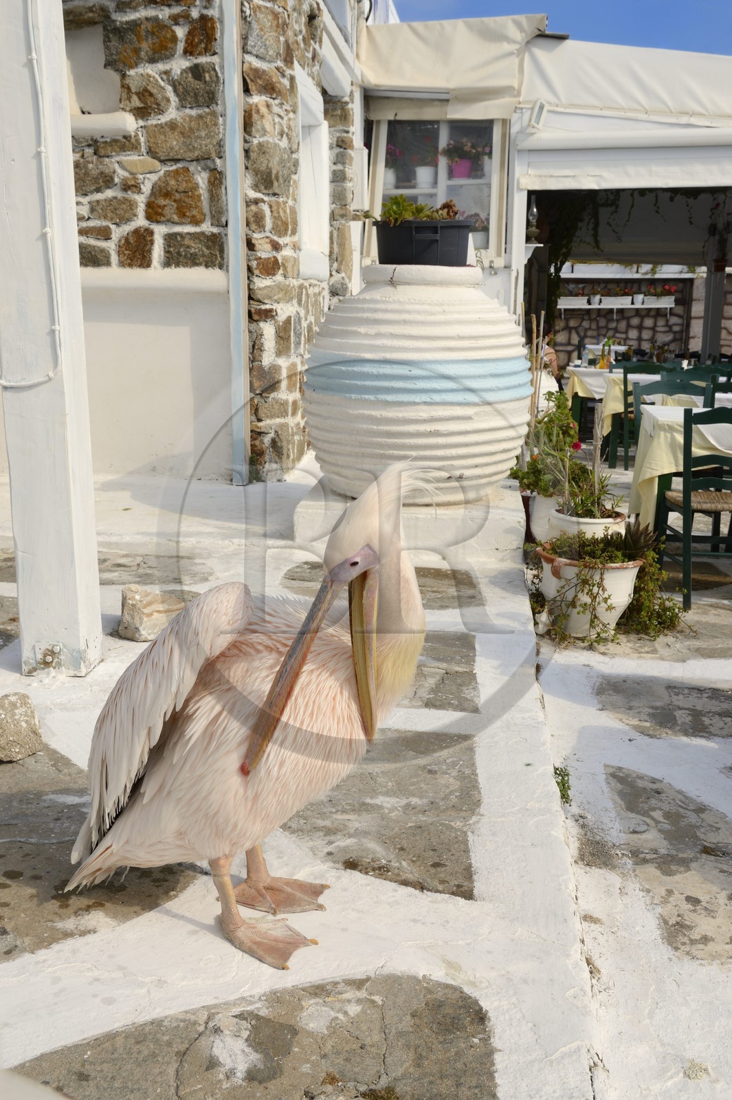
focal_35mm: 38
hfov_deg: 35.0
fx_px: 1160
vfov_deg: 50.7
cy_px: 550
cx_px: 366
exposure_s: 1/250
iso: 200
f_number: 13
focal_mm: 38
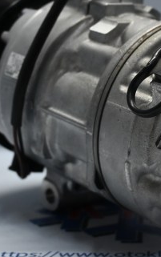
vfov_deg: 21.7
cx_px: 150
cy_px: 79
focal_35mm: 95
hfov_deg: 13.6
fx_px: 668
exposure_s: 1/125
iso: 800
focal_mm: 25
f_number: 4.2
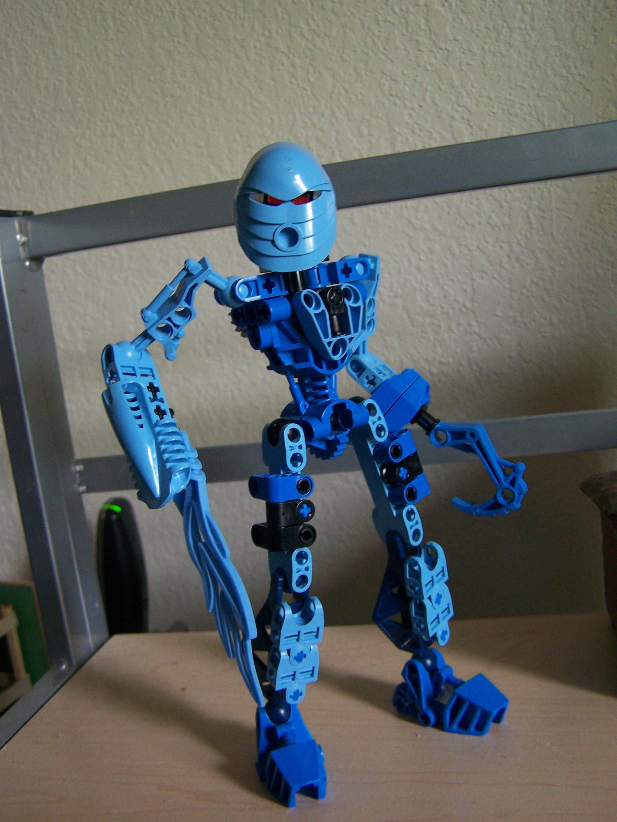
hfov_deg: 37.8
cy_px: 411
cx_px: 308
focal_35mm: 38
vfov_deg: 48.9
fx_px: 902
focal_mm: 6.3
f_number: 2.8
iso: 160
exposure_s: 1/10
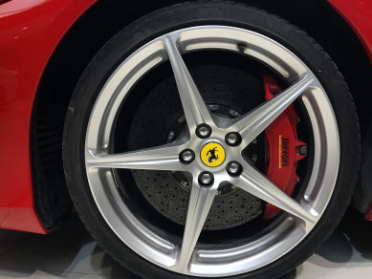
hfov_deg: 51.2
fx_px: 387
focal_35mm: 36
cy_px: 142
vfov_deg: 39.7
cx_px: 208
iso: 25
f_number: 1.8
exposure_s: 1/50
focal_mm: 3.99
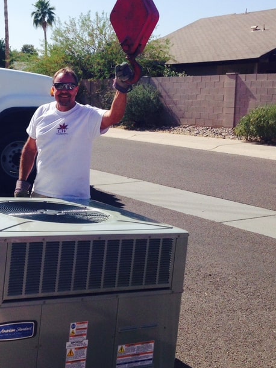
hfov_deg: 26.5
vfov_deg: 35.5
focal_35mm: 54
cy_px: 158
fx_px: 574
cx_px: 52
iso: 50
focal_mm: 4.12
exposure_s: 1/1808
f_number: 2.4
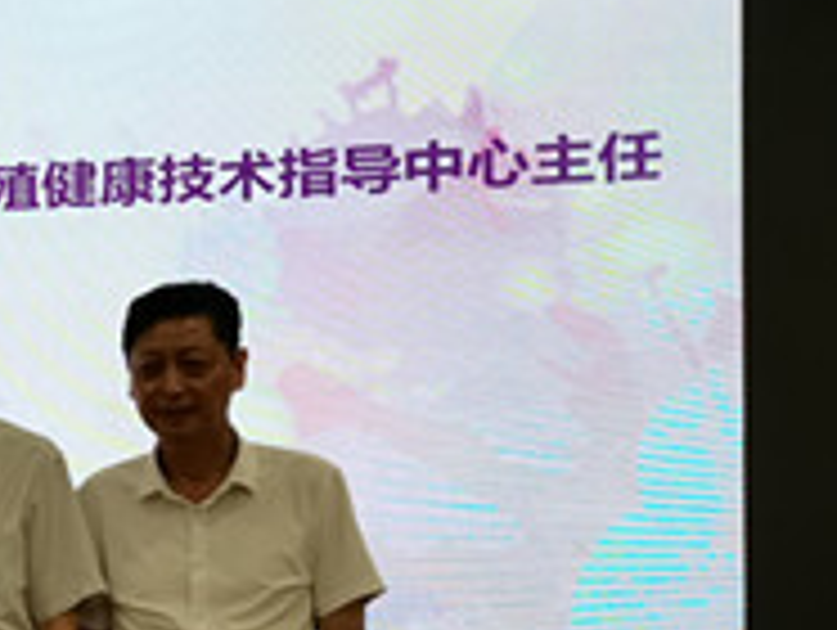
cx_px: -418
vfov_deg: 16.9
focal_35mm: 87
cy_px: 508
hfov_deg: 19.6
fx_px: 2106
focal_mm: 5.58
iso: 160
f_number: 1.8
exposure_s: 1/50
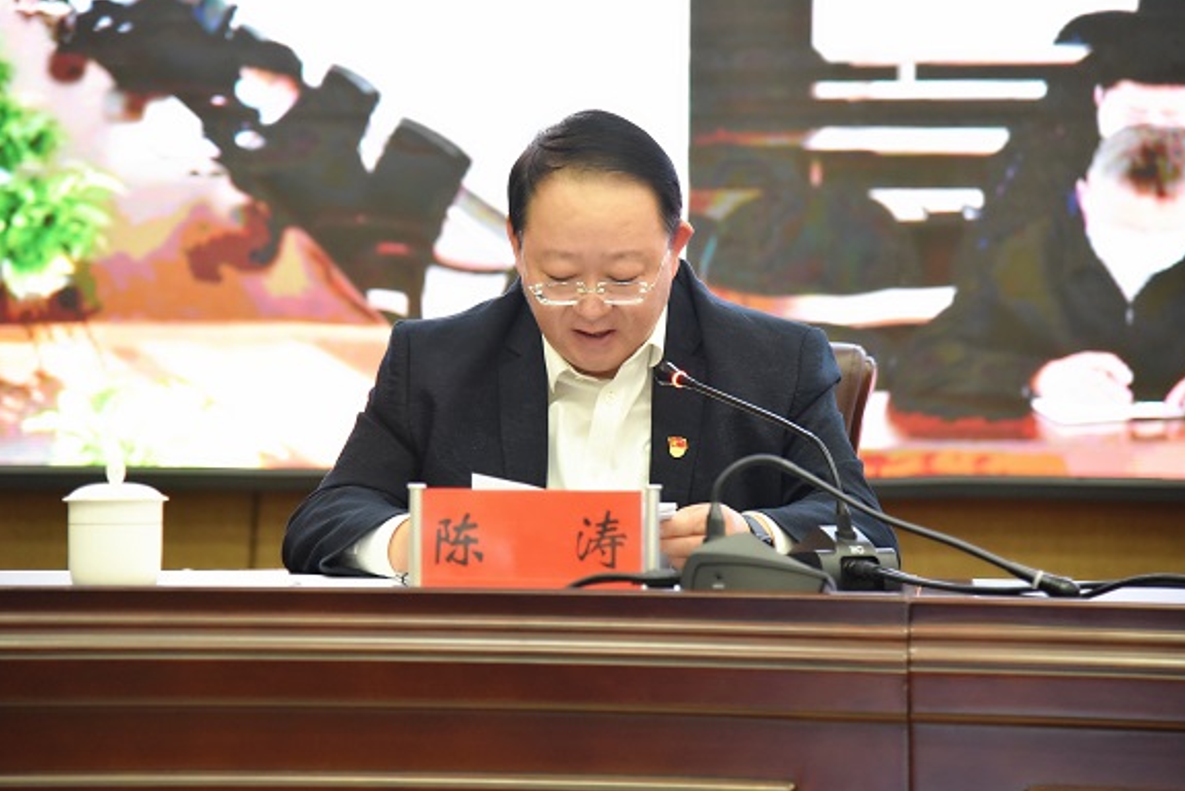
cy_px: 389
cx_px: 579
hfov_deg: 18.6
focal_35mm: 110
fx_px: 3622
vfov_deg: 12.5
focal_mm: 105
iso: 3200
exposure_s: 1/125
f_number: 4
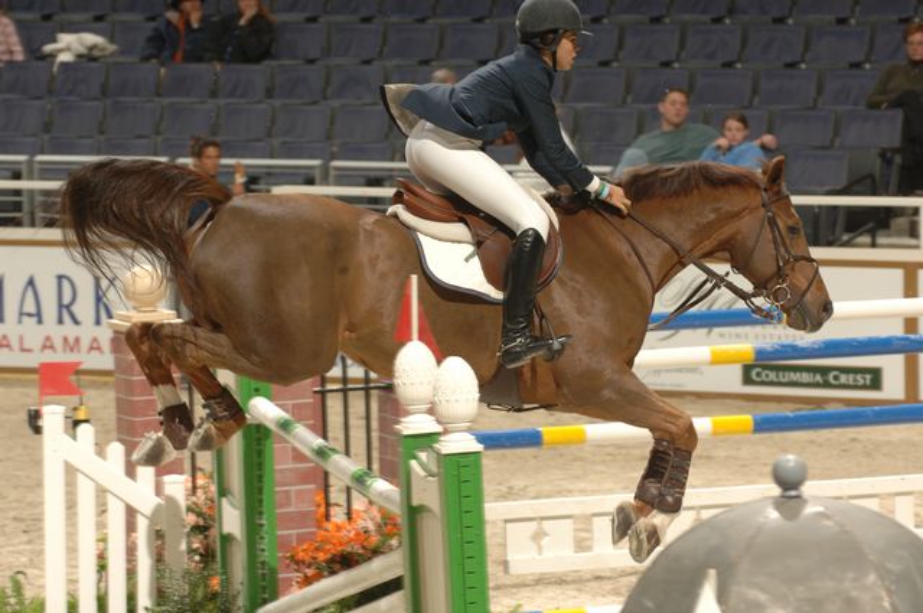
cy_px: 306
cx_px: 462
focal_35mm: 225
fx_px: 5761
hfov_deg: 9.2
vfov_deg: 6.1
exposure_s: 1/250
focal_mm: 150
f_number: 5.6
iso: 320
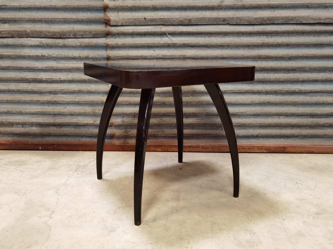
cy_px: 124
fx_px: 308
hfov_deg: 56.8
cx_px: 166
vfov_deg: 44.2
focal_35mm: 32
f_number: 1.9
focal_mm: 6.71
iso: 400
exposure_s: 1/33.3
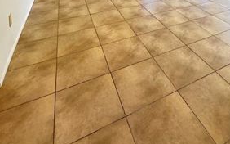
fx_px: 175
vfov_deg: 32.4
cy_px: -47
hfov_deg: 64.5
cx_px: 156
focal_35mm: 28
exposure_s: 1/60
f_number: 2.2
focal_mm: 2.22
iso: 250
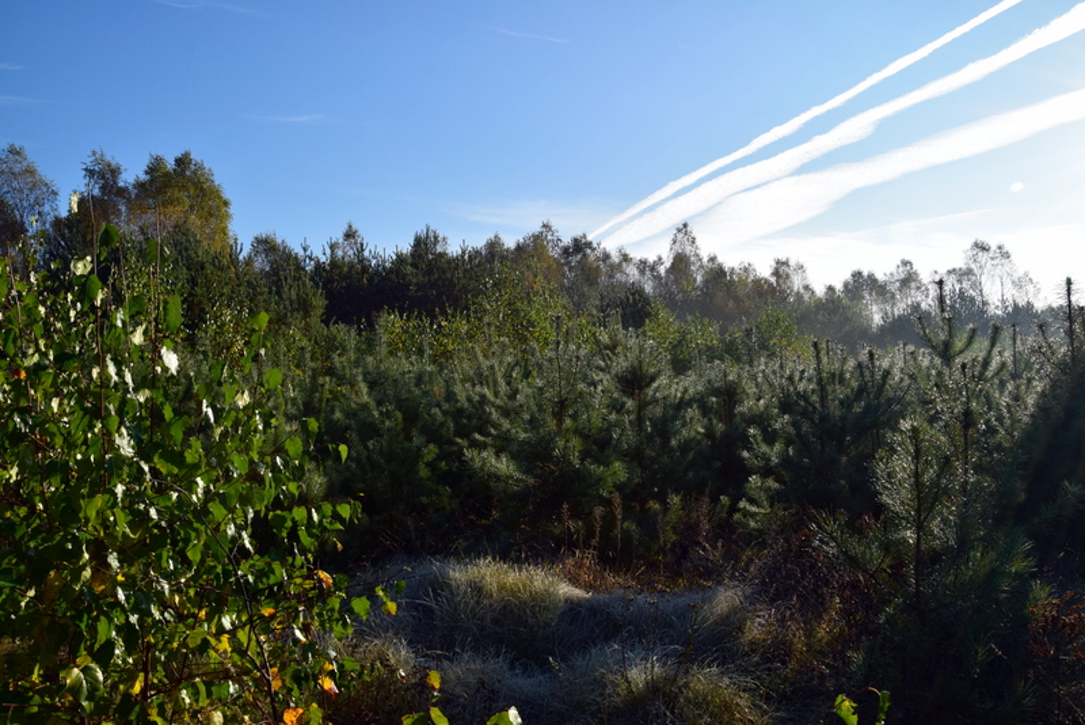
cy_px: 362
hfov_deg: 67.4
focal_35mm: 27
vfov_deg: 48.0
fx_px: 814
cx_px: 542
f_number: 11
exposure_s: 1/500
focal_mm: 18
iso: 320
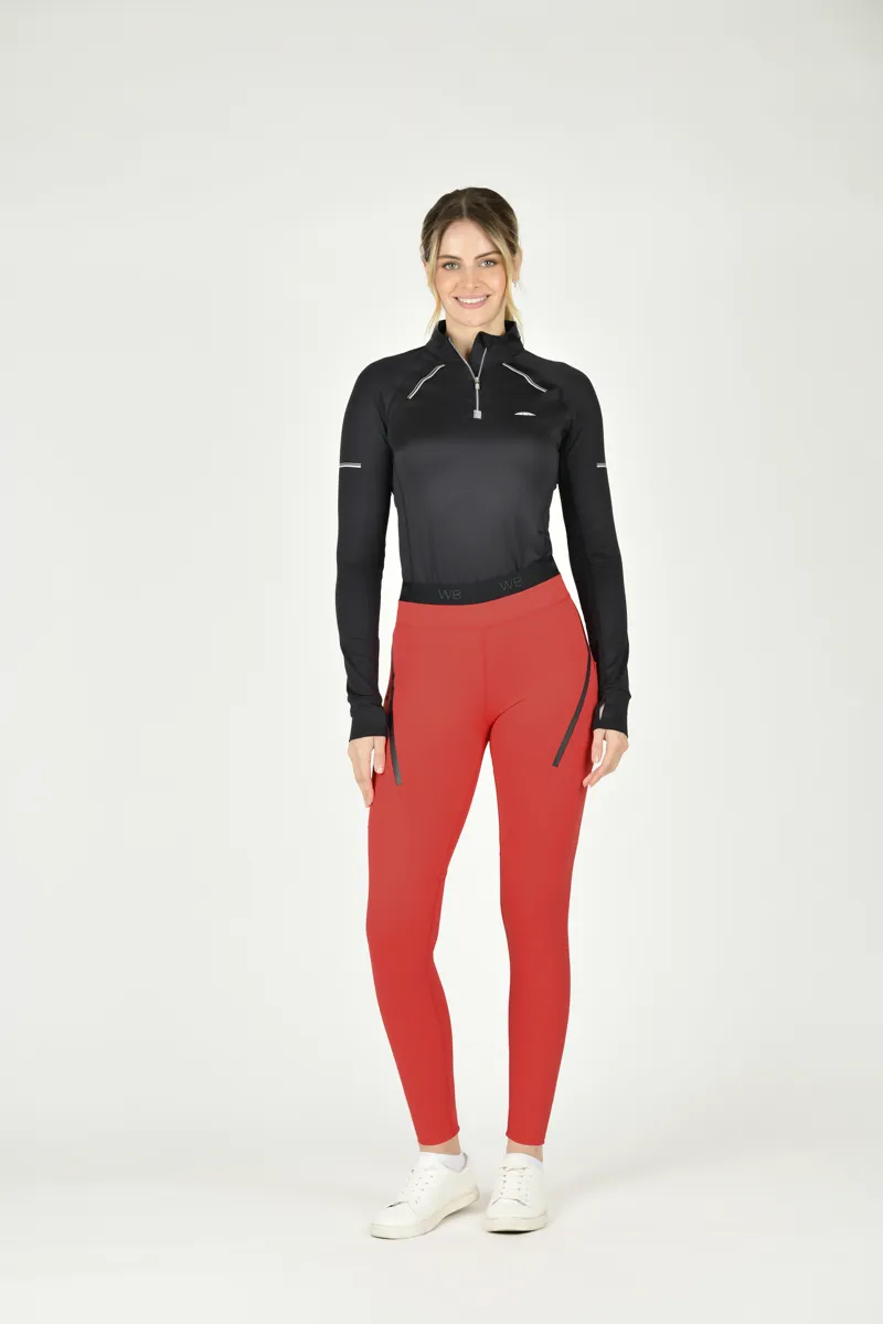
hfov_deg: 19.5
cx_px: 442
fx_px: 2575
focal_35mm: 70
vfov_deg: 28.8
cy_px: 662
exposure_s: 1/160
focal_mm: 70
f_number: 5
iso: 125
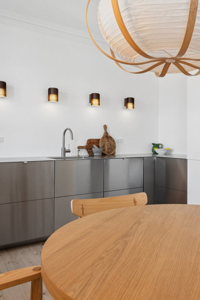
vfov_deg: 60.6
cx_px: 150
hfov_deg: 41.4
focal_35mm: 31
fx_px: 256
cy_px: 144
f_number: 8
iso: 500
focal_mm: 13
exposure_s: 1/125
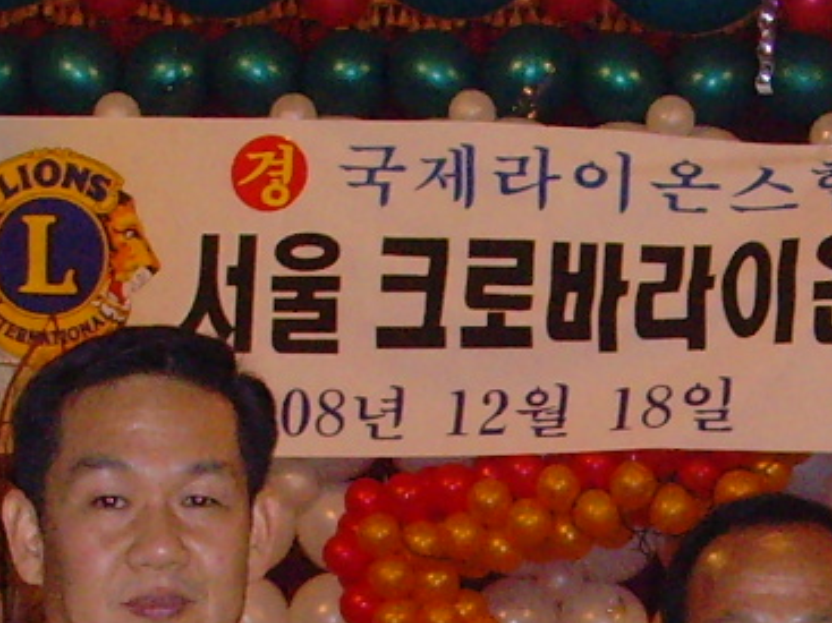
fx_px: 4085
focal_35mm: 170
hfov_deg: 11.6
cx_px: 753
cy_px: 809
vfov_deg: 8.6
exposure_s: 1/45
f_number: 3.5
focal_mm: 6.6
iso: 320
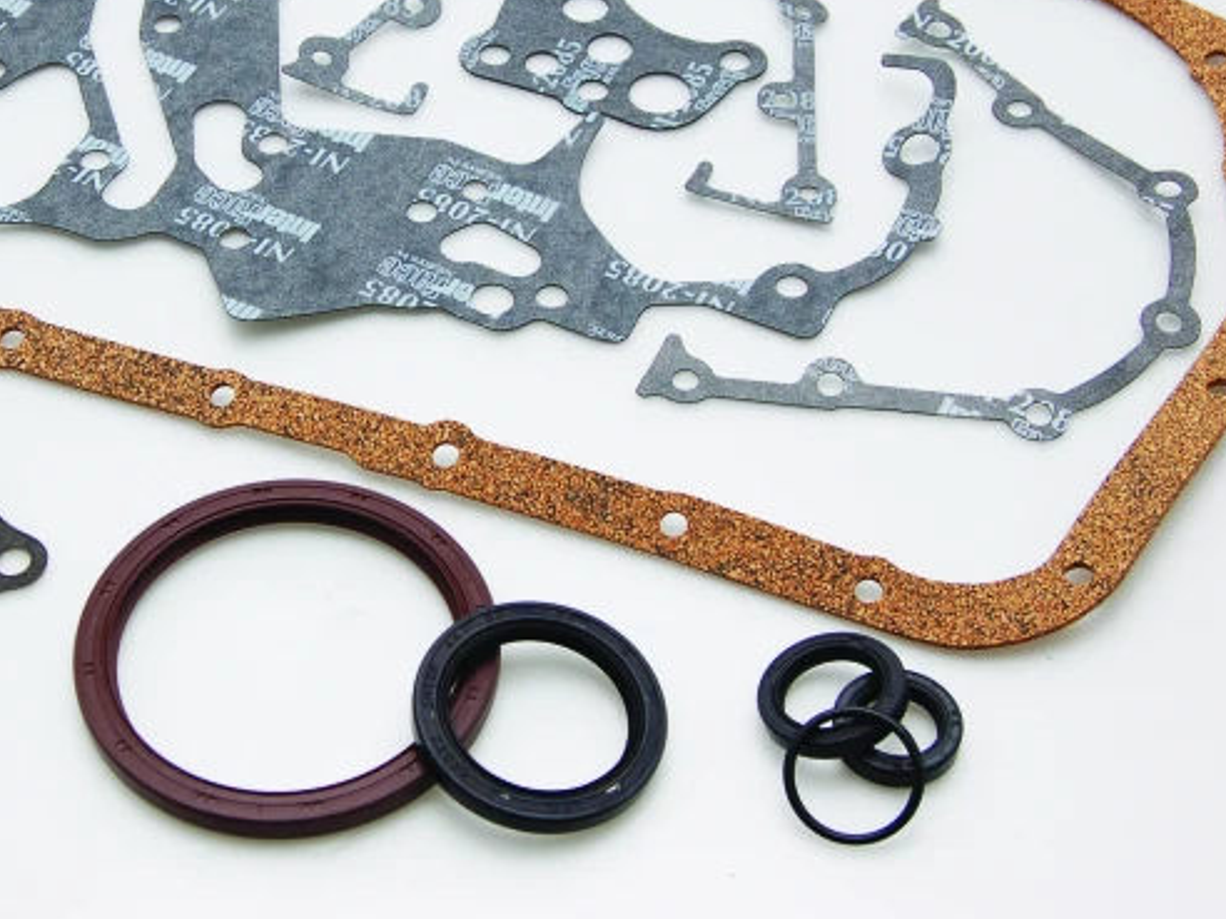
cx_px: 376
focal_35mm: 75
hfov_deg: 25.8
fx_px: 2656
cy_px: 285
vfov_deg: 19.6
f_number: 7.1
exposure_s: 1/125
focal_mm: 32
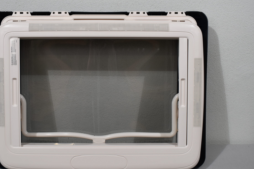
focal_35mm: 46
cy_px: 93
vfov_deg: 29.2
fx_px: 325
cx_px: 102
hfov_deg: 42.5
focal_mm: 22
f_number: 5.6
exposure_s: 1/125
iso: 320
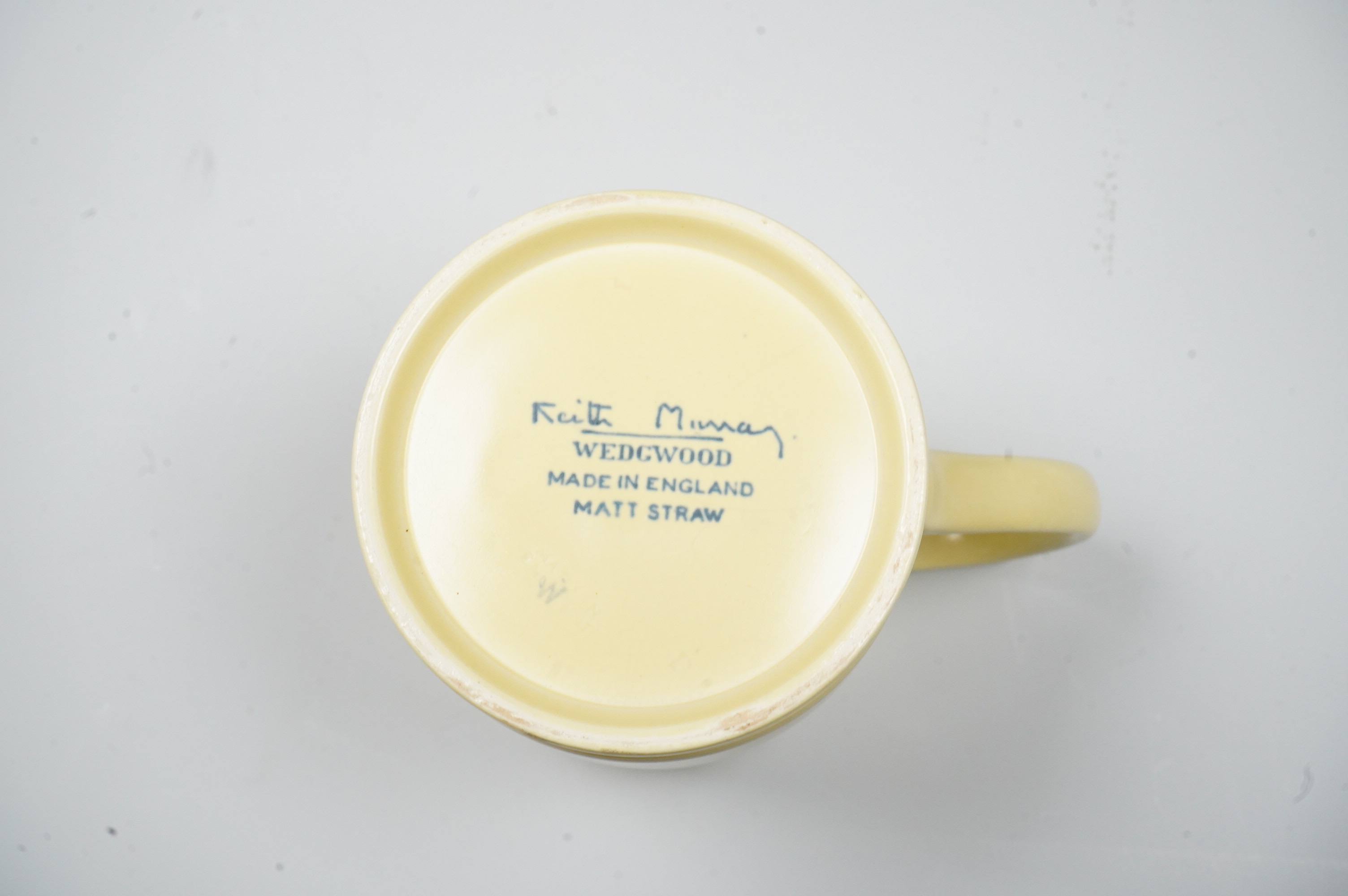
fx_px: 1908
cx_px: 674
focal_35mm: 51
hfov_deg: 38.9
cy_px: 448
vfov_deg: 26.4
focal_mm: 51
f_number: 13
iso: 4000
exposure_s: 1/80
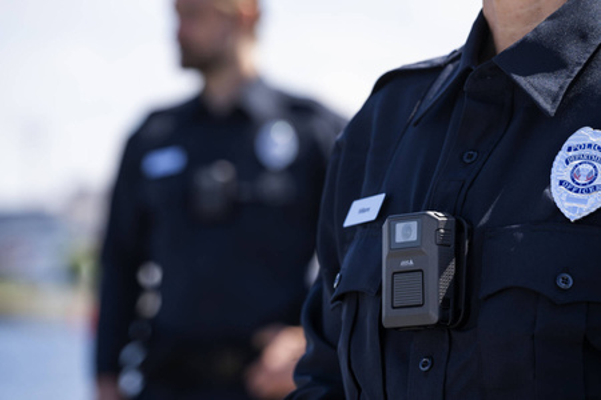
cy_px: 200
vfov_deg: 7.5
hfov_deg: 11.3
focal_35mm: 182
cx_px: 300
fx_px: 3038
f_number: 5.6
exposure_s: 1/640
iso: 320
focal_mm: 182
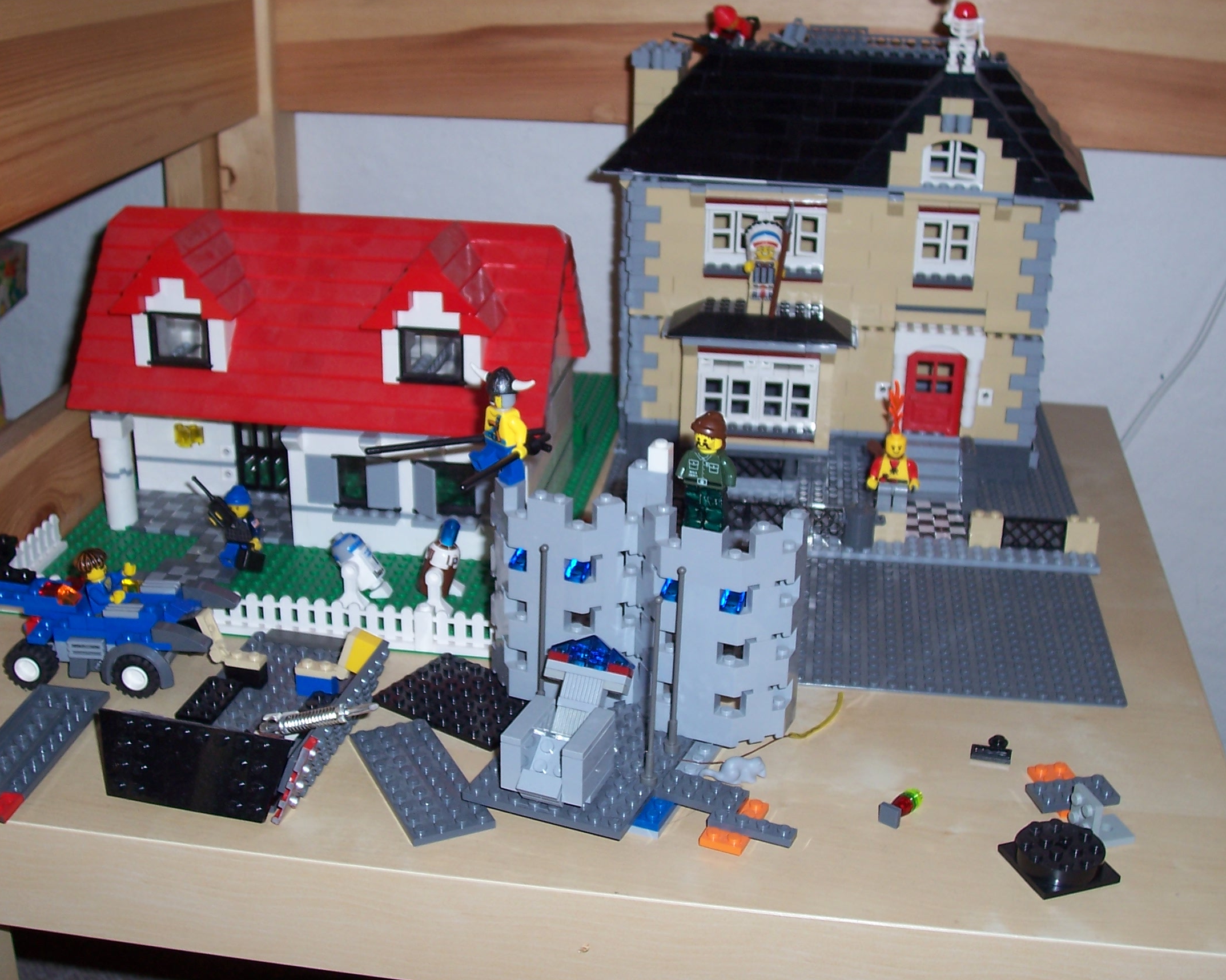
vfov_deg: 34.1
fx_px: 1596
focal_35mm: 44
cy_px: 490
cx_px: 577
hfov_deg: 42.0
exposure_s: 1/60
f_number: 3
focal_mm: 7
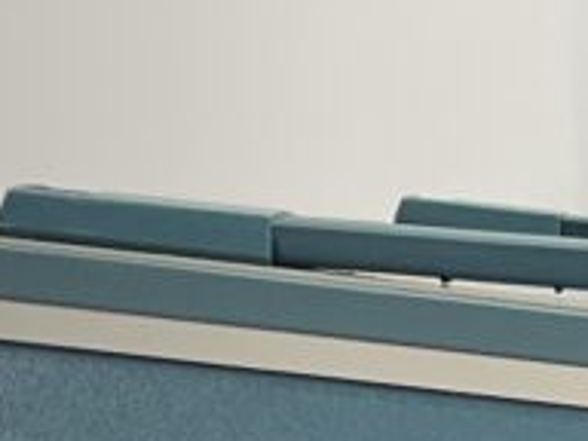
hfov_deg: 10.4
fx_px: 3075
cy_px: 1173
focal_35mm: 181
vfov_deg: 7.5
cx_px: 971
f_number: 1.8
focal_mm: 3
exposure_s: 1/100
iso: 20
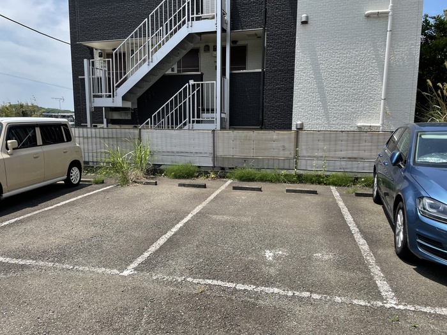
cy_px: 168
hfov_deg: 67.3
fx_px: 336
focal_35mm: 26
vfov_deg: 53.1
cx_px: 224
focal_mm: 4.2
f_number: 1.6
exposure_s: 1/2212
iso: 32
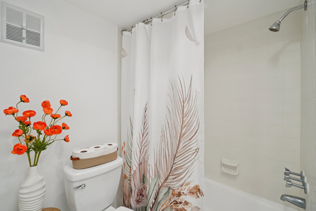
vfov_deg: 77.3
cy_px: 106
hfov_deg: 100.4
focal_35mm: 15
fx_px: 132
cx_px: 158
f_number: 8
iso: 200
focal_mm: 10
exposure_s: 1/30
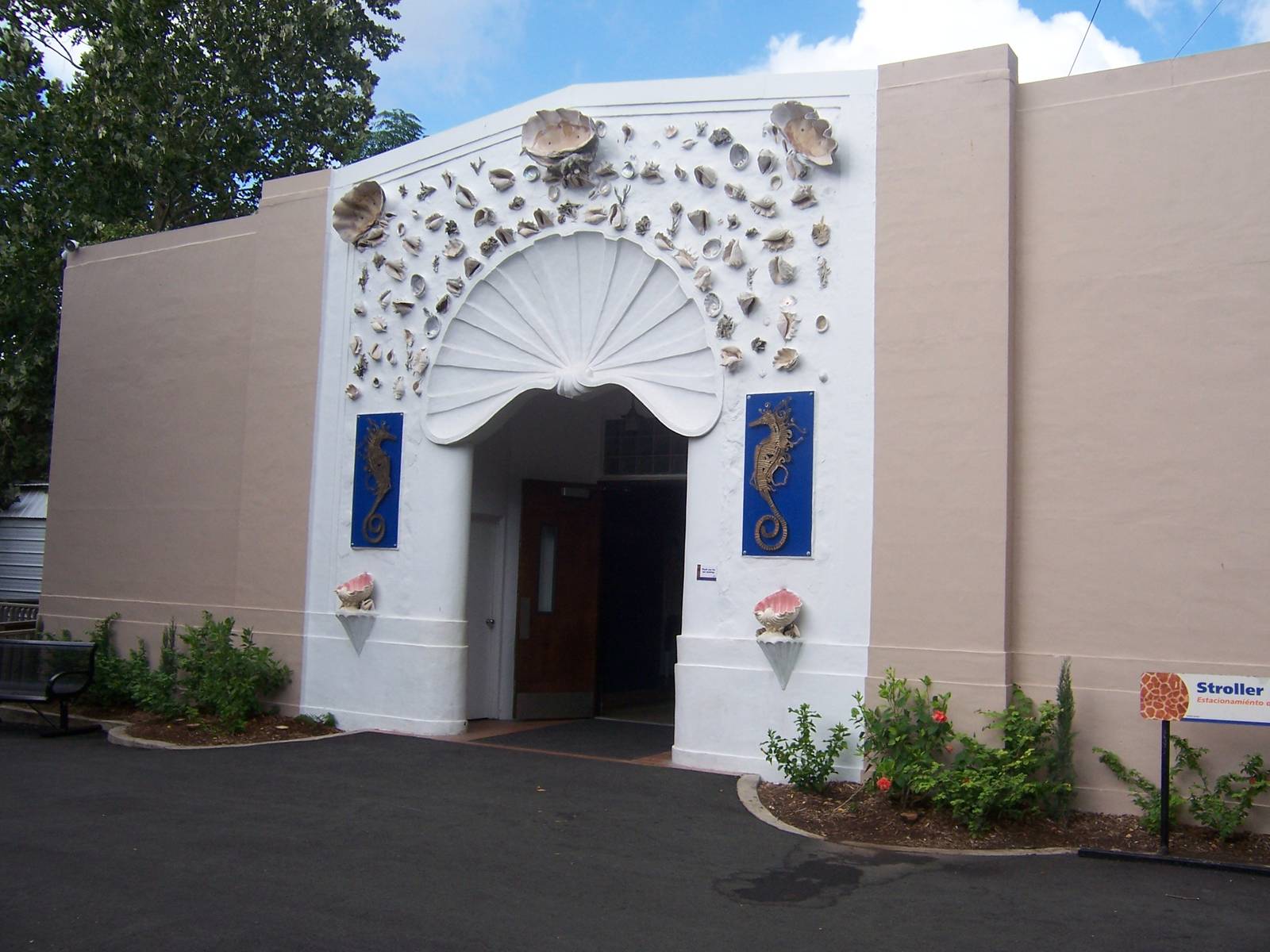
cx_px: 635
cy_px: 476
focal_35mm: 33
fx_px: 1211
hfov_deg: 55.4
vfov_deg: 42.9
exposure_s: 1/500
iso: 80
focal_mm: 5.5
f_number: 3.4
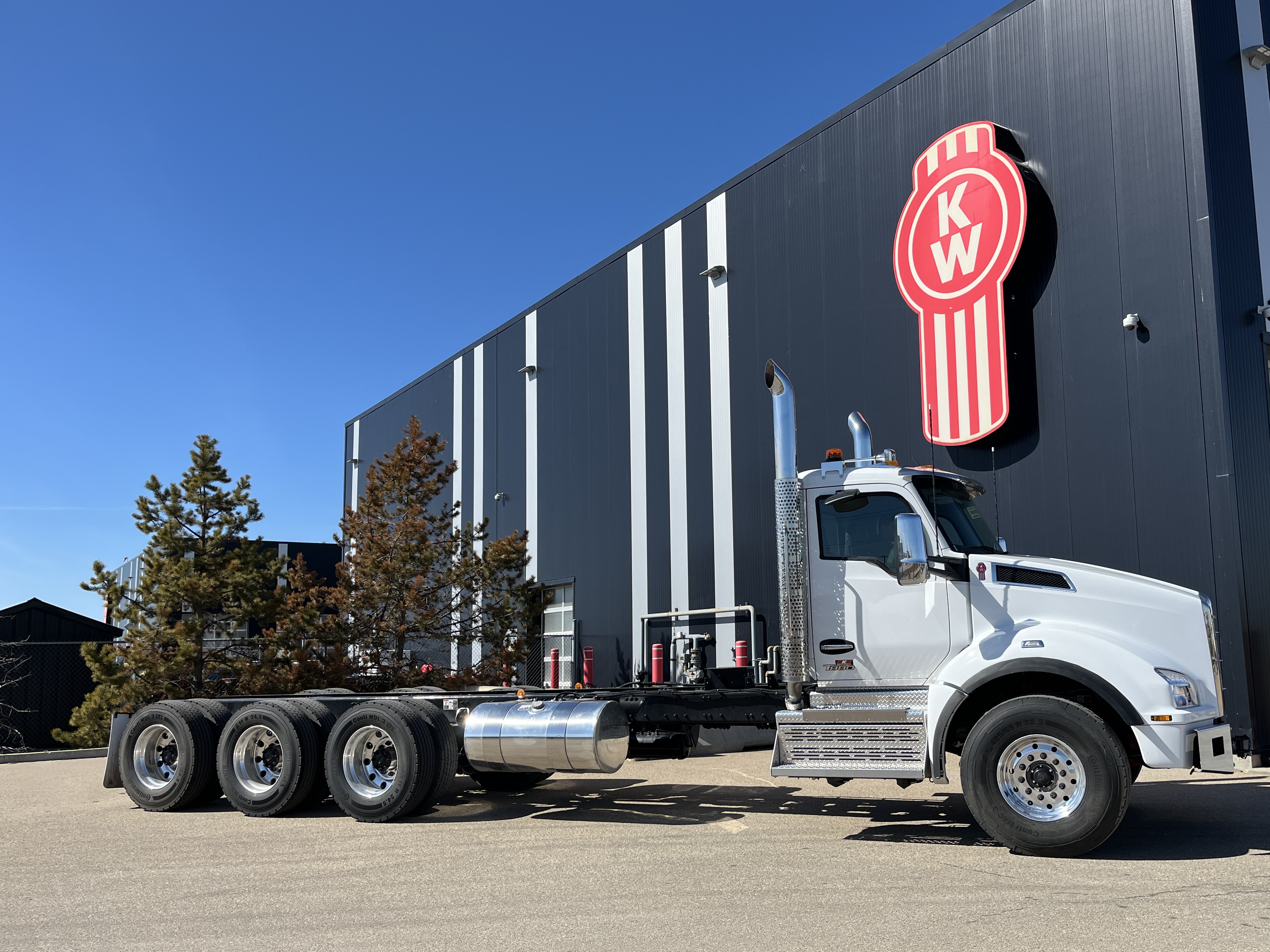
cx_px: 696
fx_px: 1064
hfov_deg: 61.5
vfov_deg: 48.2
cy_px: 508
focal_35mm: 29
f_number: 1.6
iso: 50
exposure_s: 1/4149
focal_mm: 5.1
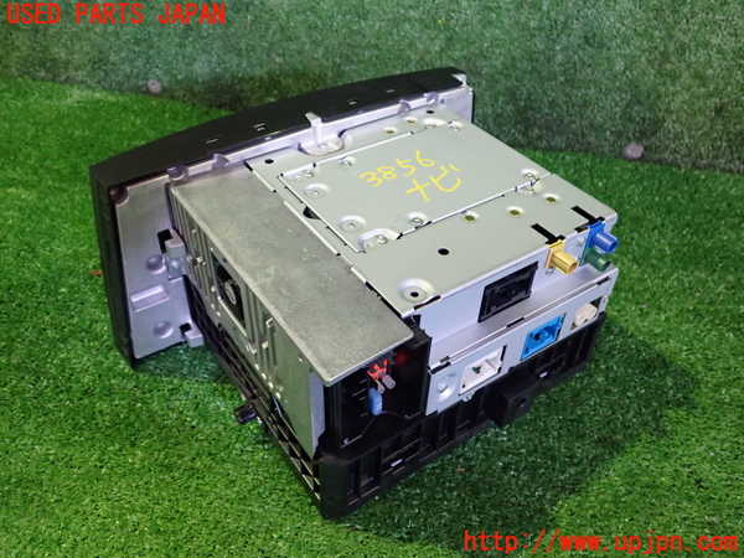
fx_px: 645
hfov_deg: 60.0
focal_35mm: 30
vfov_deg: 46.8
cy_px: 279
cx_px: 372
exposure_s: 1/30
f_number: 2.3
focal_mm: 5.4
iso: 640
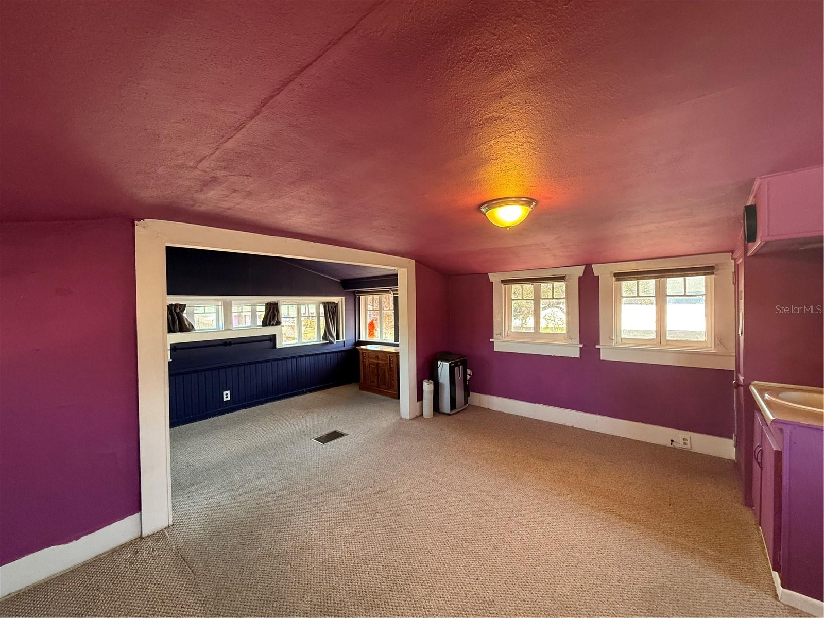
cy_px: 309
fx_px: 333
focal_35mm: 14
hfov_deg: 102.1
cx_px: 412
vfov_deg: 85.7
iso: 400
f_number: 2.2
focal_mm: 2.22
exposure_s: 1/60
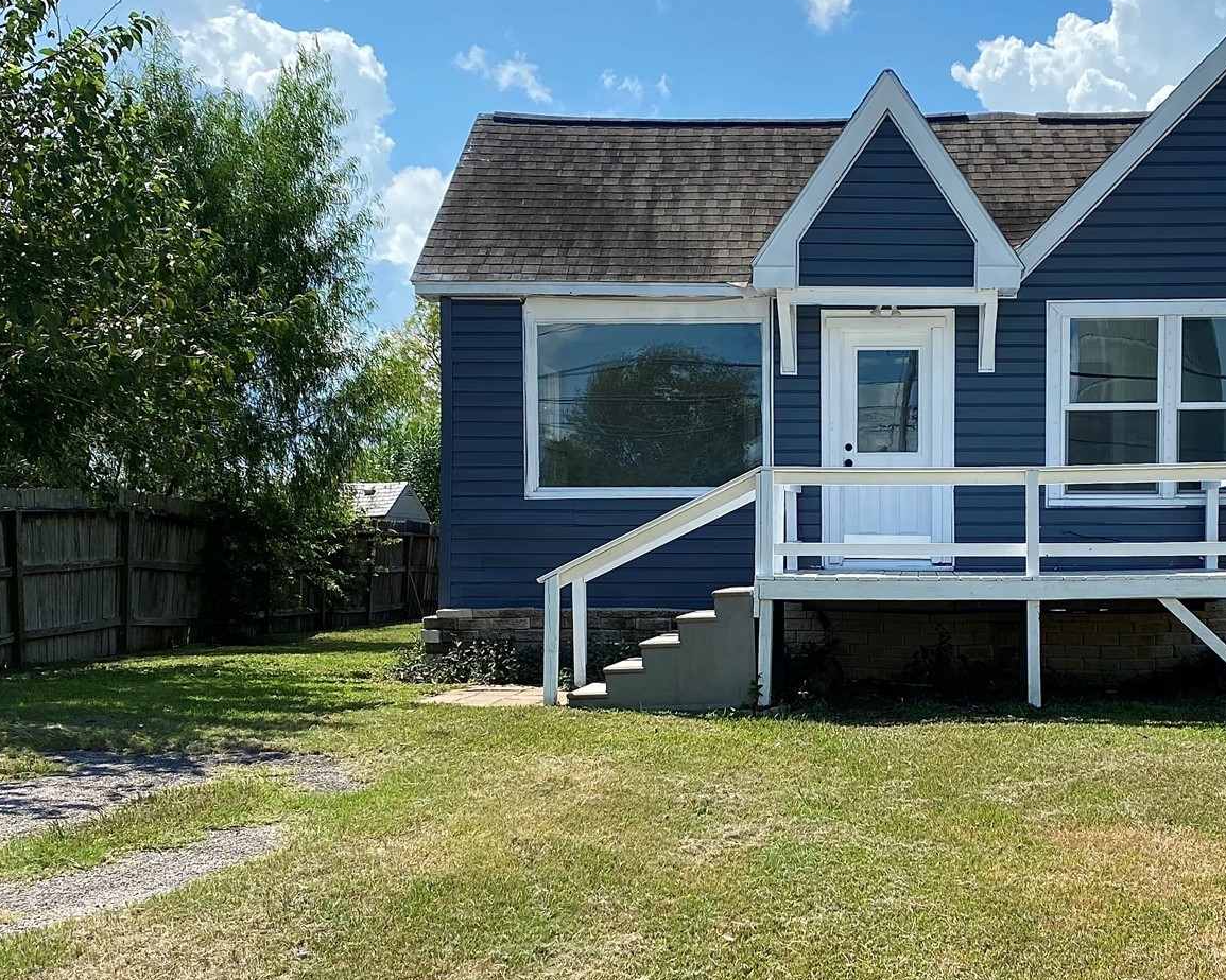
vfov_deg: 33.3
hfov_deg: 40.4
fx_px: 1633
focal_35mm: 45
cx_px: 859
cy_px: 611
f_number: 1.8
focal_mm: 4.25
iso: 32
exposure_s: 1/3125
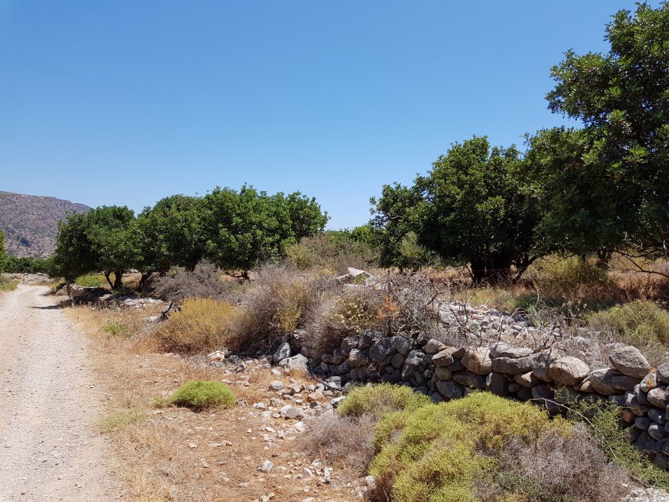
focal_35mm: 26
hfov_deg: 67.3
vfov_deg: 53.1
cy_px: 251
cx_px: 334
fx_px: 502
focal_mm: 4.2
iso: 40
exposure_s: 1/2036
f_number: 1.7
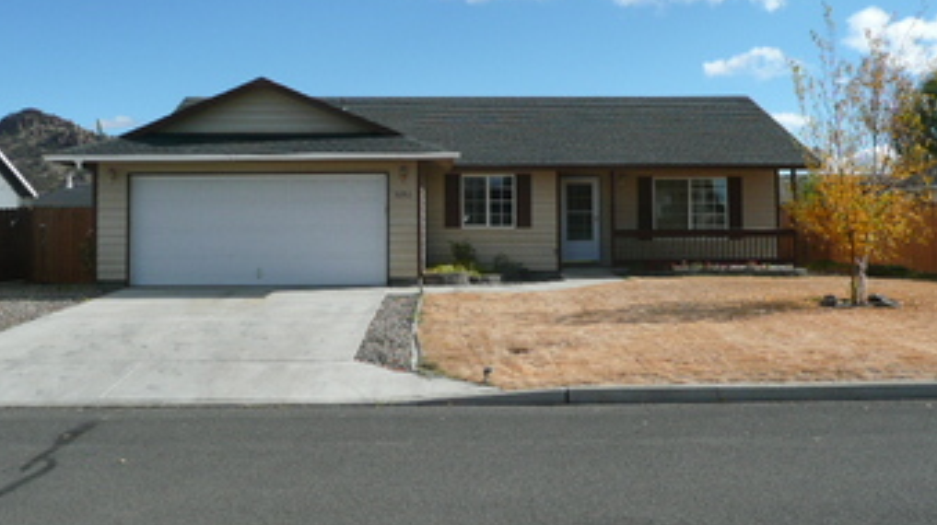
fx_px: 968
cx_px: 470
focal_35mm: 39
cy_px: 185
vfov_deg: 30.2
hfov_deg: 51.6
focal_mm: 4.6
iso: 100
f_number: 3.3
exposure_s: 1/1000
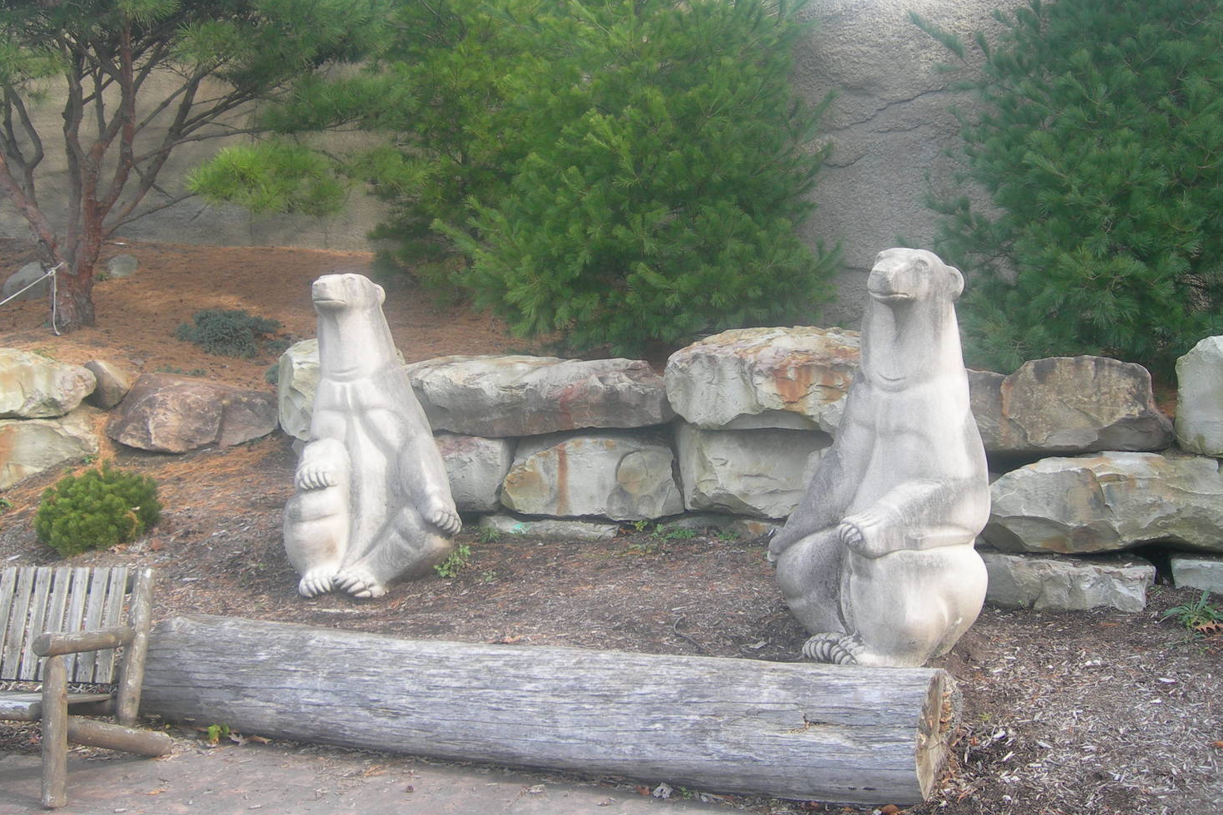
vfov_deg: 31.1
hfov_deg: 45.4
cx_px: 600
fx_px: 1460
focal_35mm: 43
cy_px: 361
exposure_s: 1/198
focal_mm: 7.8
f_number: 2.8
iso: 50
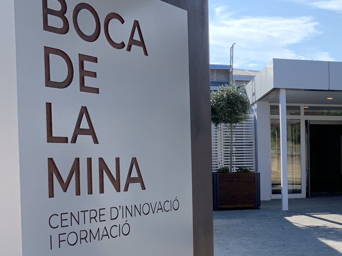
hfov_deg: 27.7
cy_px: 187
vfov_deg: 23.1
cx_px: 387
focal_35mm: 63
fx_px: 622
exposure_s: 1/919
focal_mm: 4.25
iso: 25
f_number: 1.8
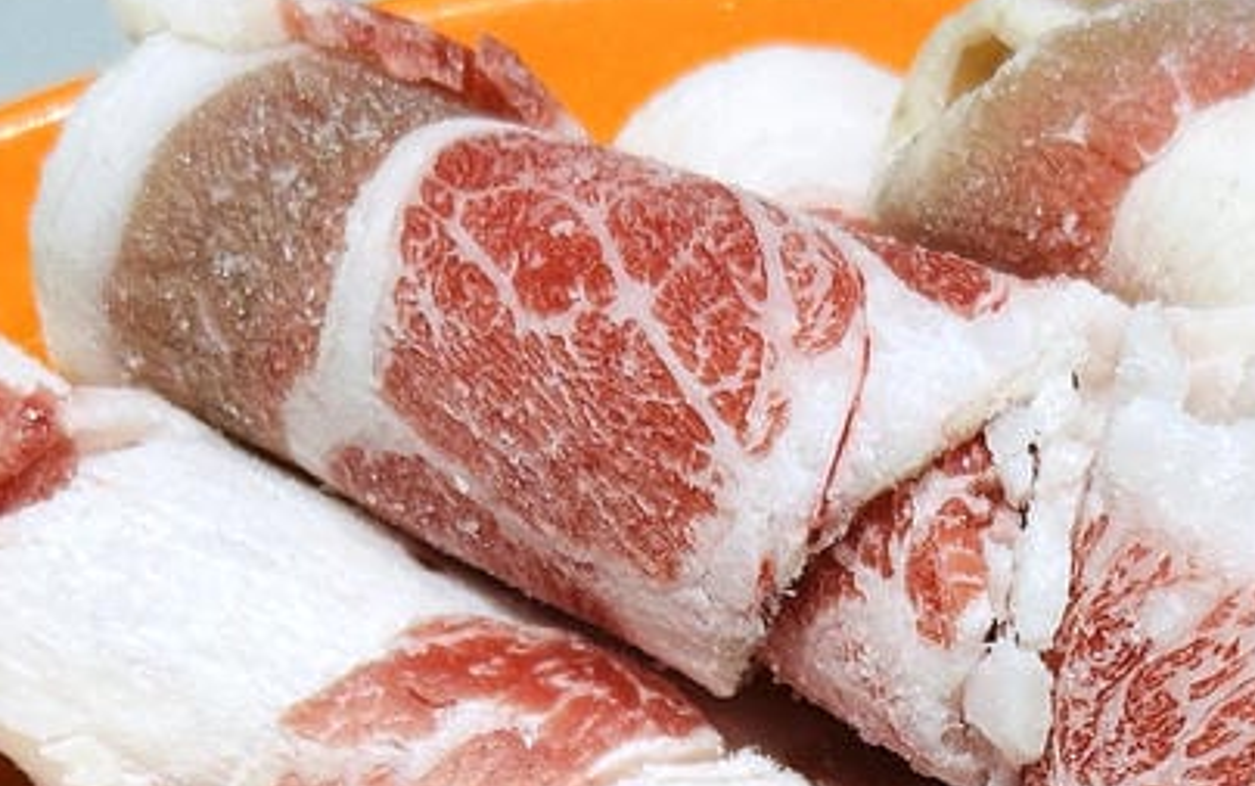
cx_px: 916
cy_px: 1202
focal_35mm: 151
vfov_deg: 8.5
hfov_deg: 13.8
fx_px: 5167
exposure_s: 1/60
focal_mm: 6.86
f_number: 1.78
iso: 100
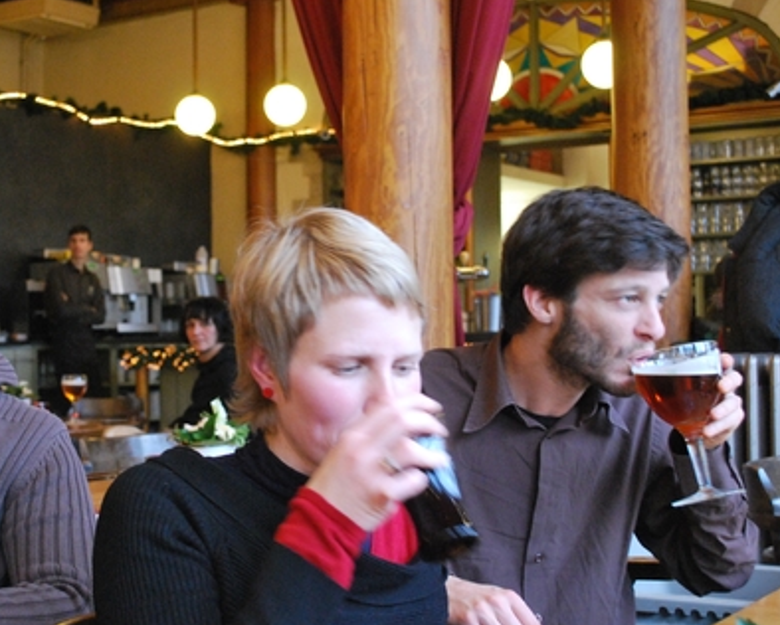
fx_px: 1386
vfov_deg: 25.4
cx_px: 271
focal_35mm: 60
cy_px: 312
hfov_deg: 31.2
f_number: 4.5
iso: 1600
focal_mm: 28
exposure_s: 1/25
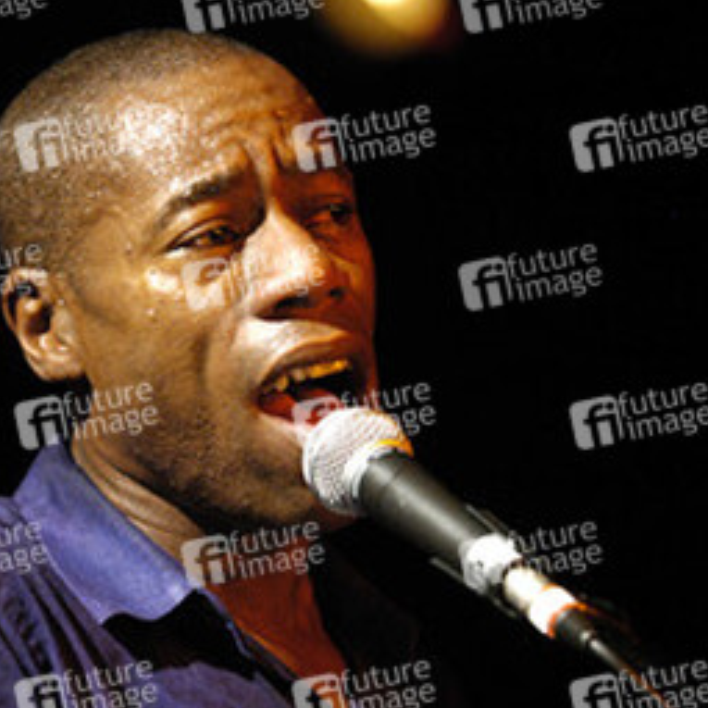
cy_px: 347
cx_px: 290
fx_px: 6248
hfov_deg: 6.5
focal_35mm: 270
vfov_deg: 6.5
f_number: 2.8
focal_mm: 120
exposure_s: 1/125
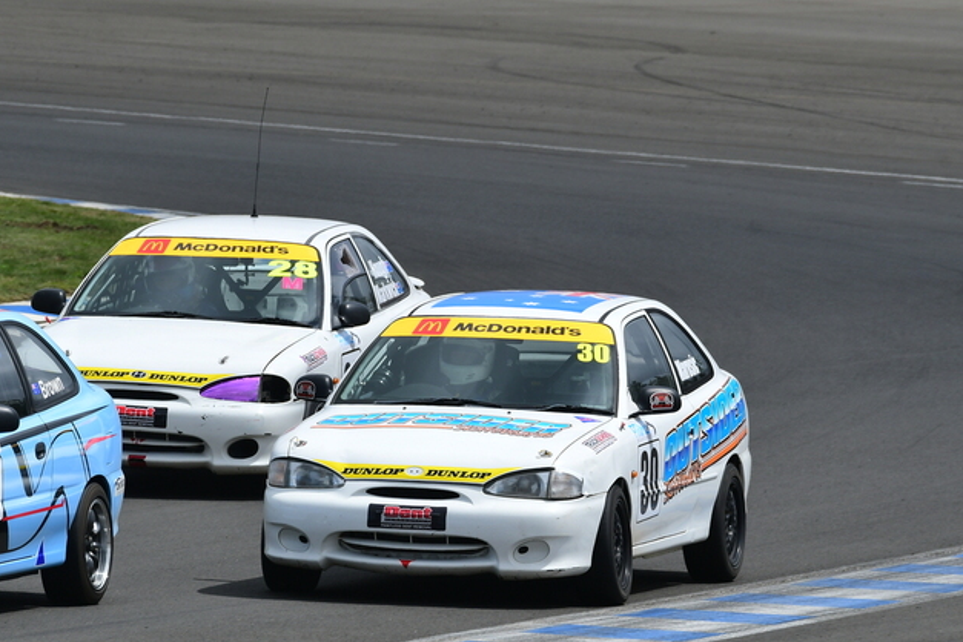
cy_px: 251
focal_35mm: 612
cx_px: 435
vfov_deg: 2.2
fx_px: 16370
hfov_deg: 3.4
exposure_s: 1/640
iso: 200
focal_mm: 320
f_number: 10
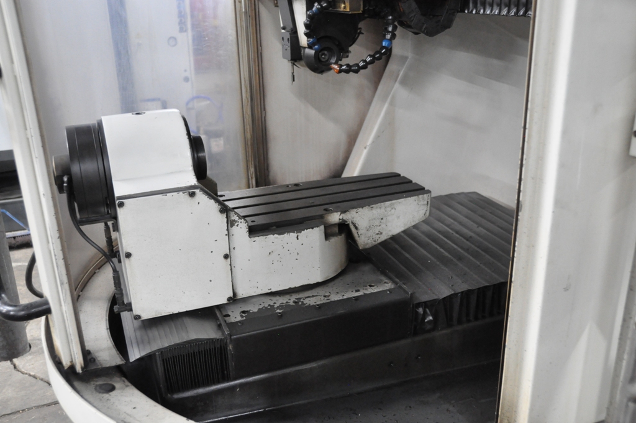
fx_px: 582
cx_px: 318
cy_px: 212
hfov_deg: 57.3
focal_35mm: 33
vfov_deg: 39.9
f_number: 3.8
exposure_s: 1/25
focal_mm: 22
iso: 3200
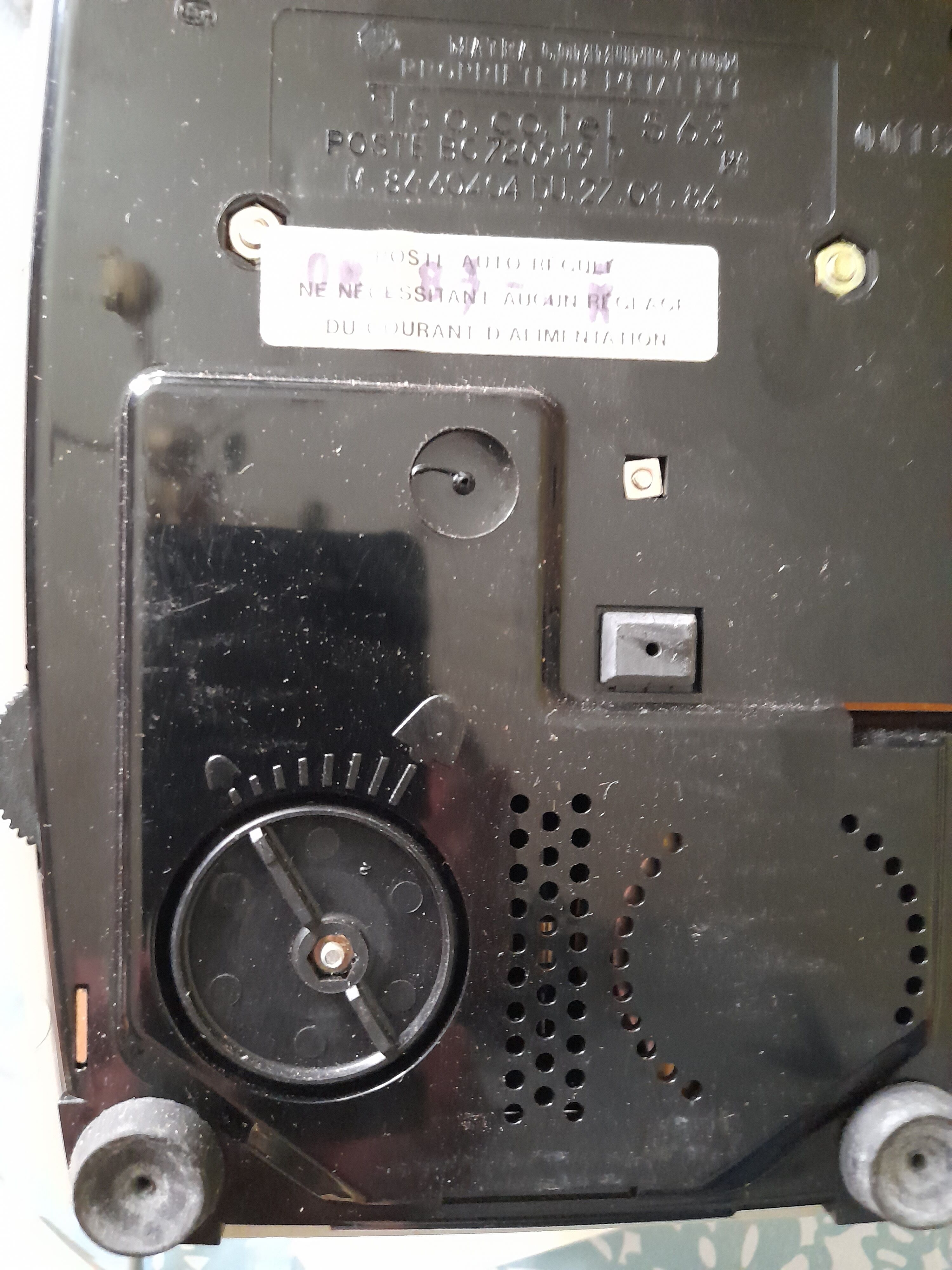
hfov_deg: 54.9
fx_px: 917
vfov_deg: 69.4
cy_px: 635
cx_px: 476
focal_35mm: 25
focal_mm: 4.6
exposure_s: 1/20
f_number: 2
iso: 1000
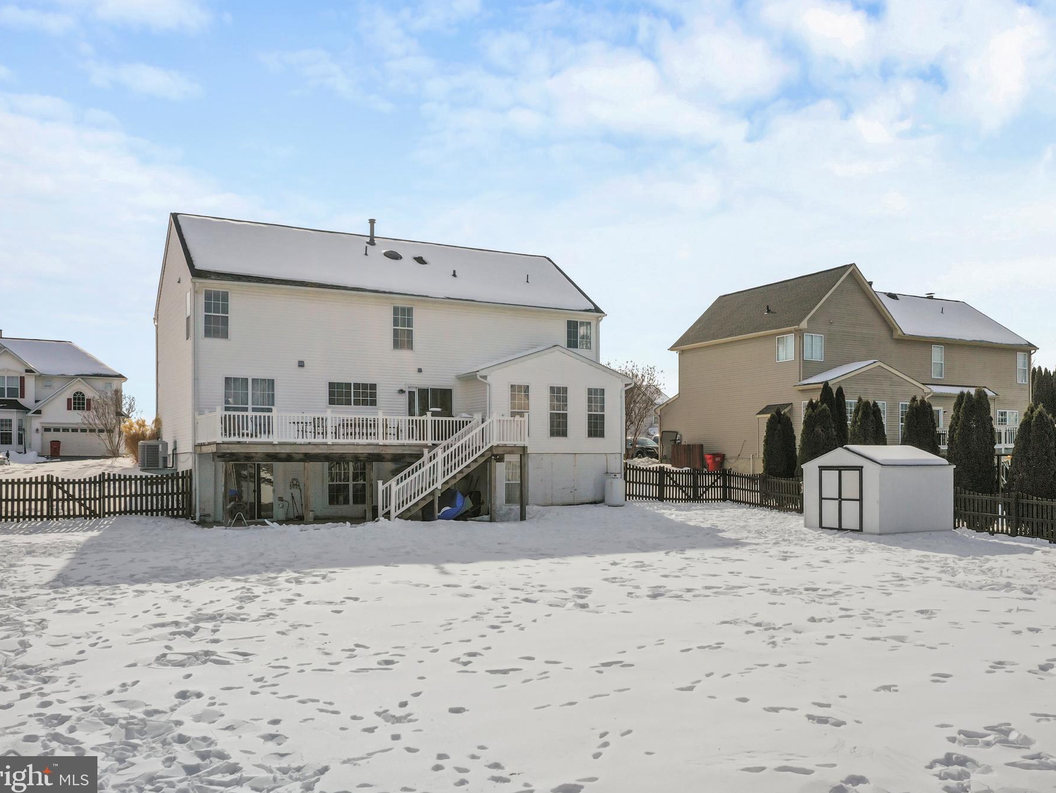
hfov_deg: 58.3
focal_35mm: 31
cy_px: 394
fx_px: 946
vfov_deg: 45.5
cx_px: 574
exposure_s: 1/1250
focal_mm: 10.26
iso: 100
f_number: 8
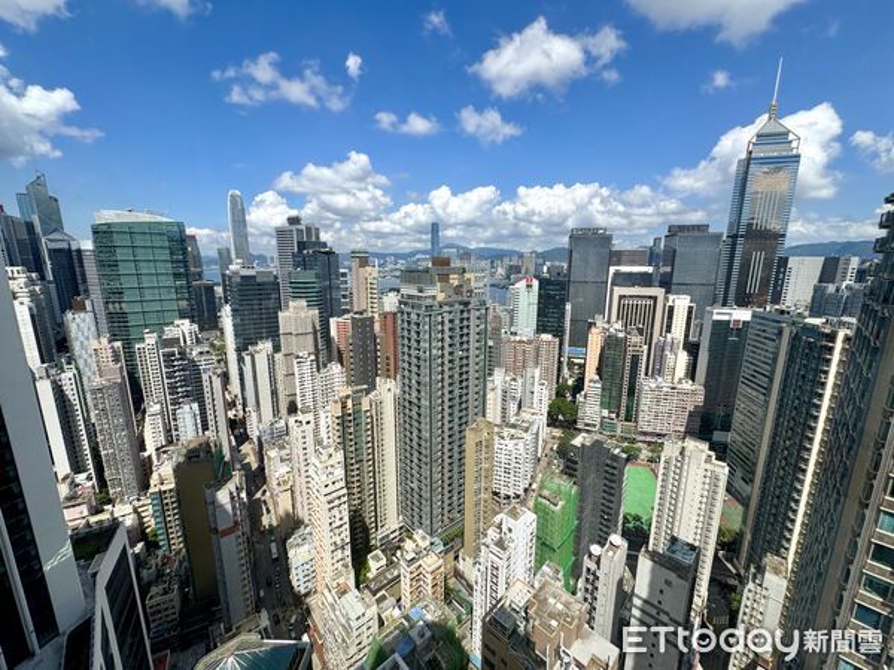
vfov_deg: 85.7
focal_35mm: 14
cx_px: 447
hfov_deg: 102.1
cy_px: 335
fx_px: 362
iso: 50
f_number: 2.2
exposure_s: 1/2674
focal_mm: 2.22
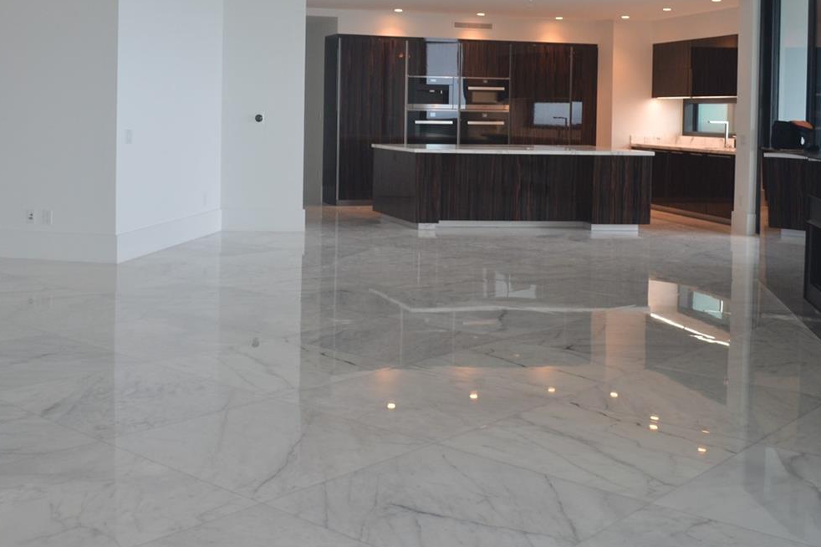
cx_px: 335
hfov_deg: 44.3
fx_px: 1003
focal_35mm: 44
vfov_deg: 30.0
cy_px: 135
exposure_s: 1/60
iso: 400
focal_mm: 18
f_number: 4
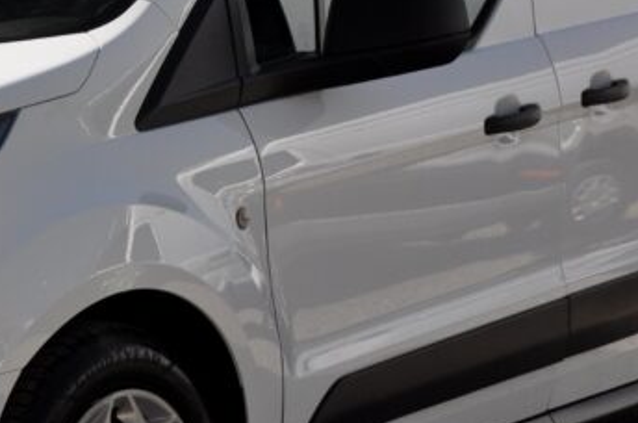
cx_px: -13
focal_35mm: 134
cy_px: 113
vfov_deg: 10.2
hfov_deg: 15.0
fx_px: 2370
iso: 500
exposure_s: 1/400
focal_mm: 30
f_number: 10
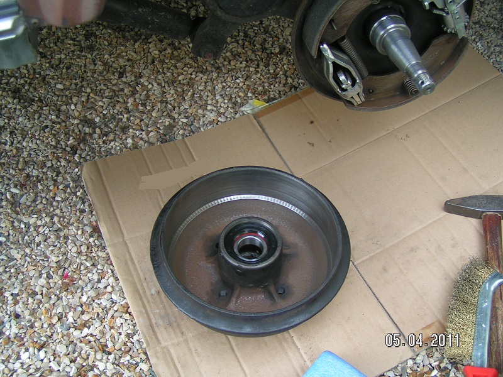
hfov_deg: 49.0
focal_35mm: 38
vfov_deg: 37.7
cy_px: 188
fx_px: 552
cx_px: 252
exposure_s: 1/50
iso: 50
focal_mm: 5.8
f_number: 2.8
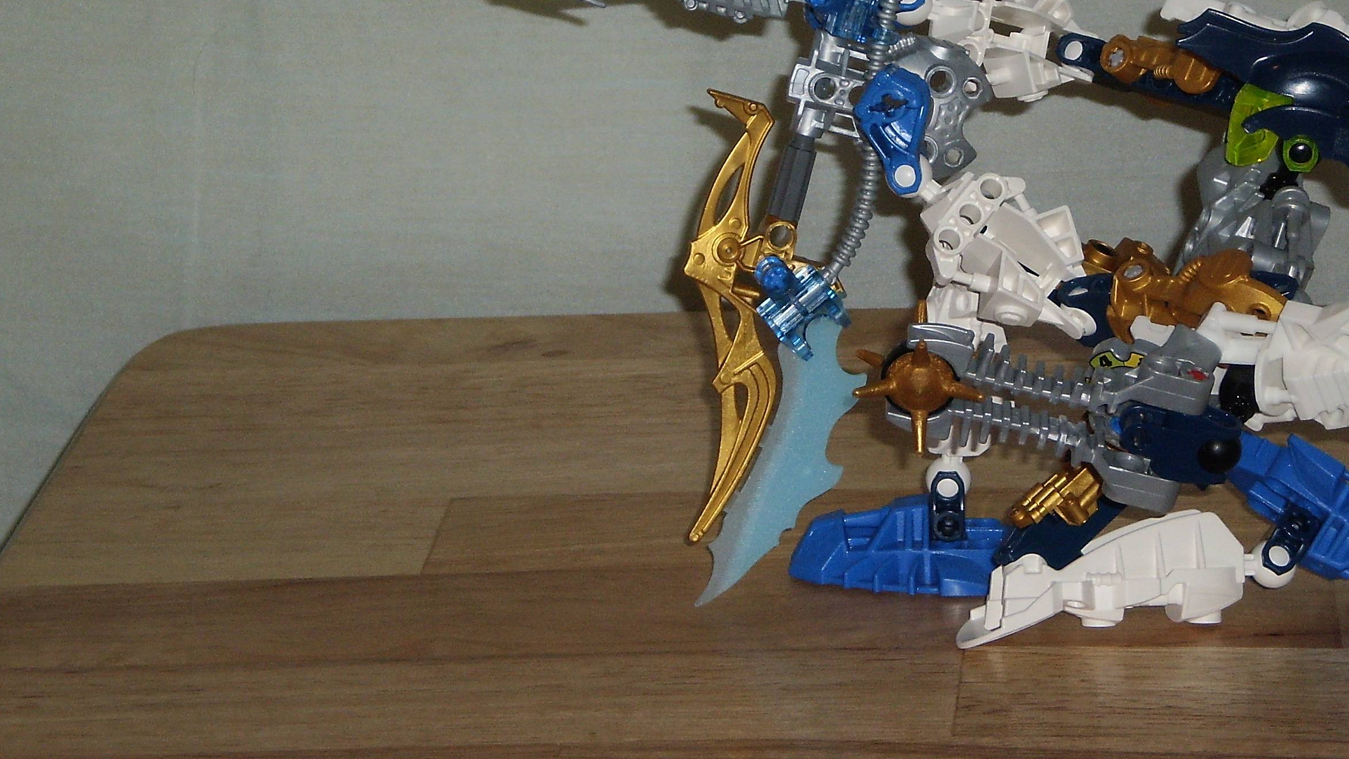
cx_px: 866
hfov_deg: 13.1
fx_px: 5866
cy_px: 103
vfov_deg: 7.4
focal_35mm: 164
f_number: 5.9
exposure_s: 1/100
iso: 125
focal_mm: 18.9
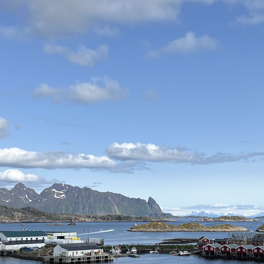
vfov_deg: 27.2
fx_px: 544
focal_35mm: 63
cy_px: 173
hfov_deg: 27.2
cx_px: 165
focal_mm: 5.1
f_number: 1.6
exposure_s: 1/4149
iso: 50
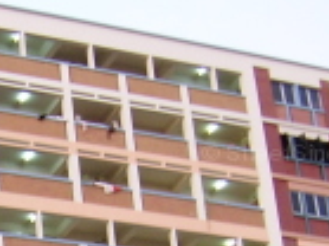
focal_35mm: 138
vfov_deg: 10.3
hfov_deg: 13.8
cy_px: 393
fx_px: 1310
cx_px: -95
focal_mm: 5.95
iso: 100
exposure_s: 1/24
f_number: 2.8
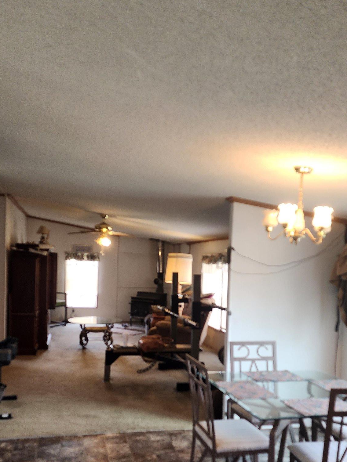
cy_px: 281
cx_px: 168
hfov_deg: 40.7
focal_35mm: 35
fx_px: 468
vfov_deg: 52.2
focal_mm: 6.4
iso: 200
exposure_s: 1/120
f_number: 1.8
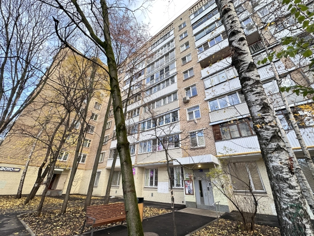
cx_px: 157
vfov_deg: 85.7
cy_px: 118
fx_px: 127
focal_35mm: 14
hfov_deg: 102.1
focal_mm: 2.22
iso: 50
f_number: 2.2
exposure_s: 1/99
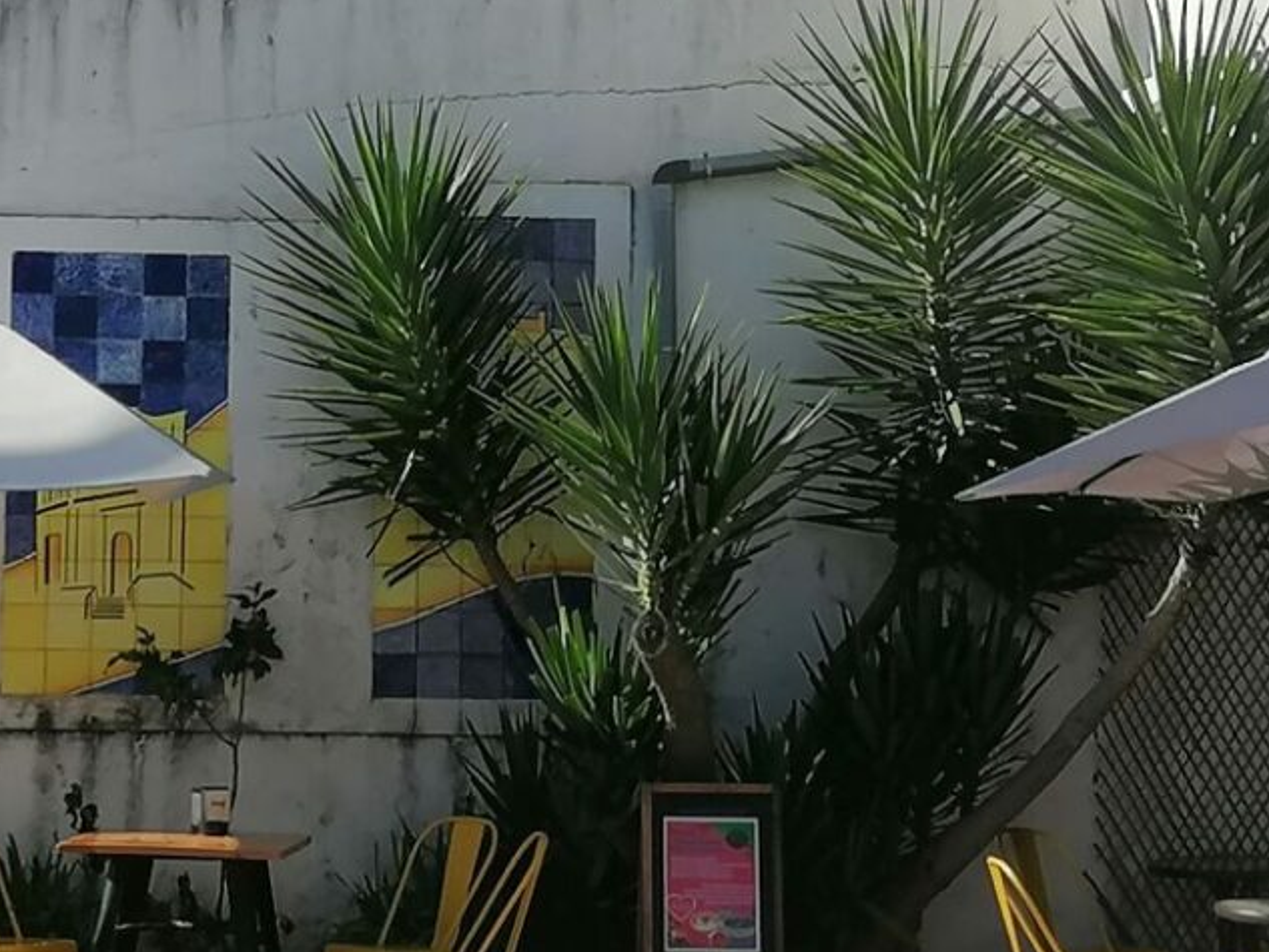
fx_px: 4803
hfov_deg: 15.0
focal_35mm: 131
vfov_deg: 11.2
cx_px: 513
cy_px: 74
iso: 50
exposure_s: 1/1876
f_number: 1.8
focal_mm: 4.75
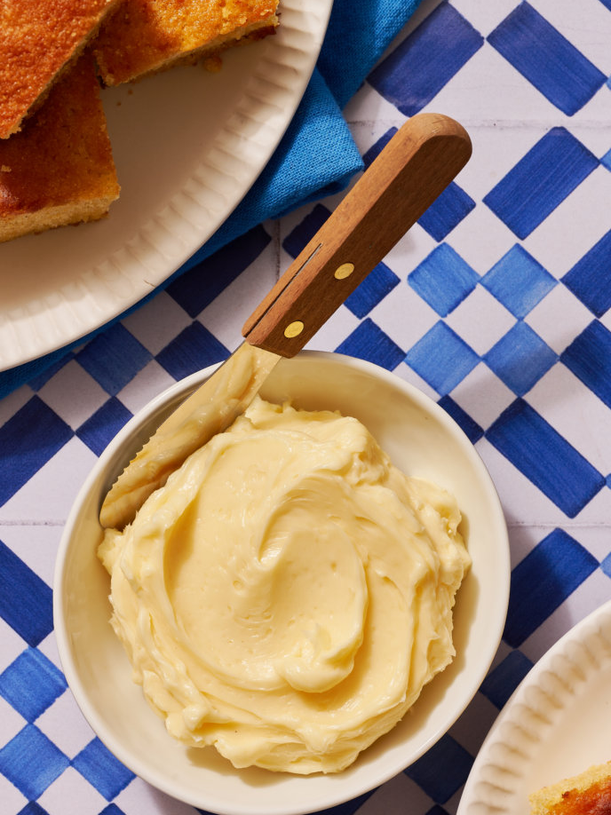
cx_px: 327
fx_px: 3108
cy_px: 453
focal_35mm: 132
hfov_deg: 11.2
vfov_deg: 14.9
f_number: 13
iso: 100
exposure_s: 1/160
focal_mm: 105
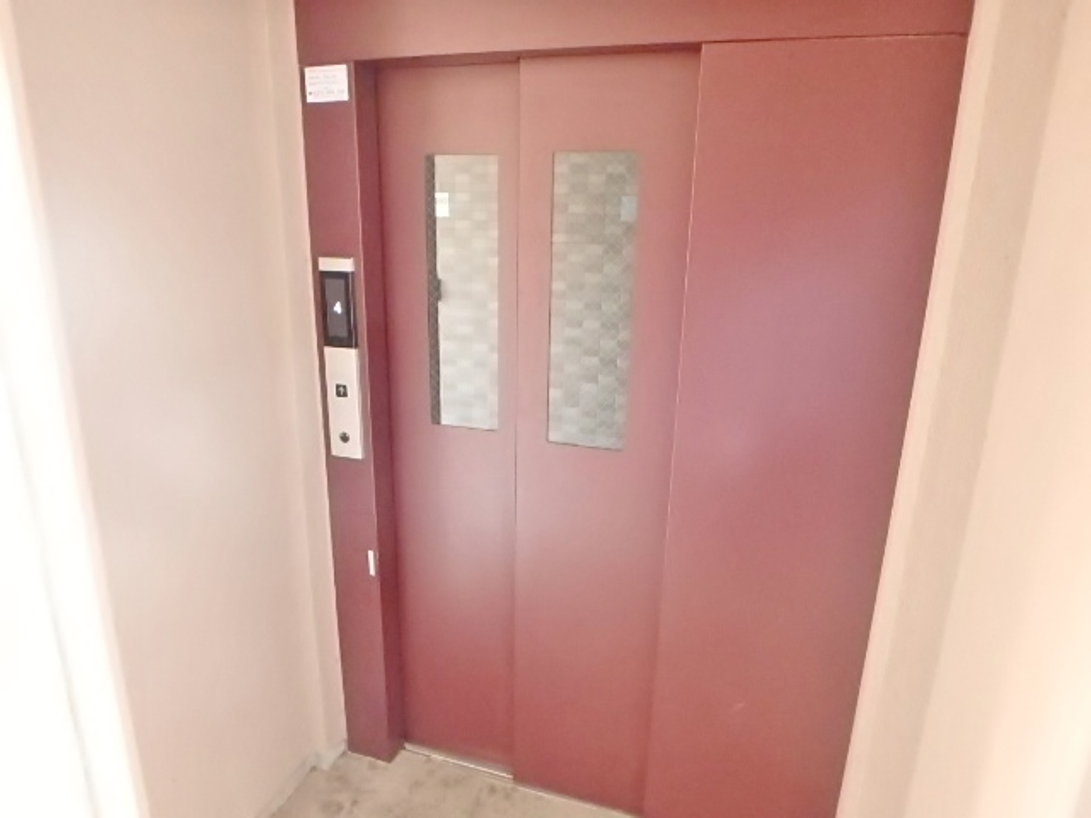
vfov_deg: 63.4
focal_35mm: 21
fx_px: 662
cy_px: 409
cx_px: 546
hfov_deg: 79.0
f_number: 3.5
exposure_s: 1/15
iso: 1600
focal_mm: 3.7
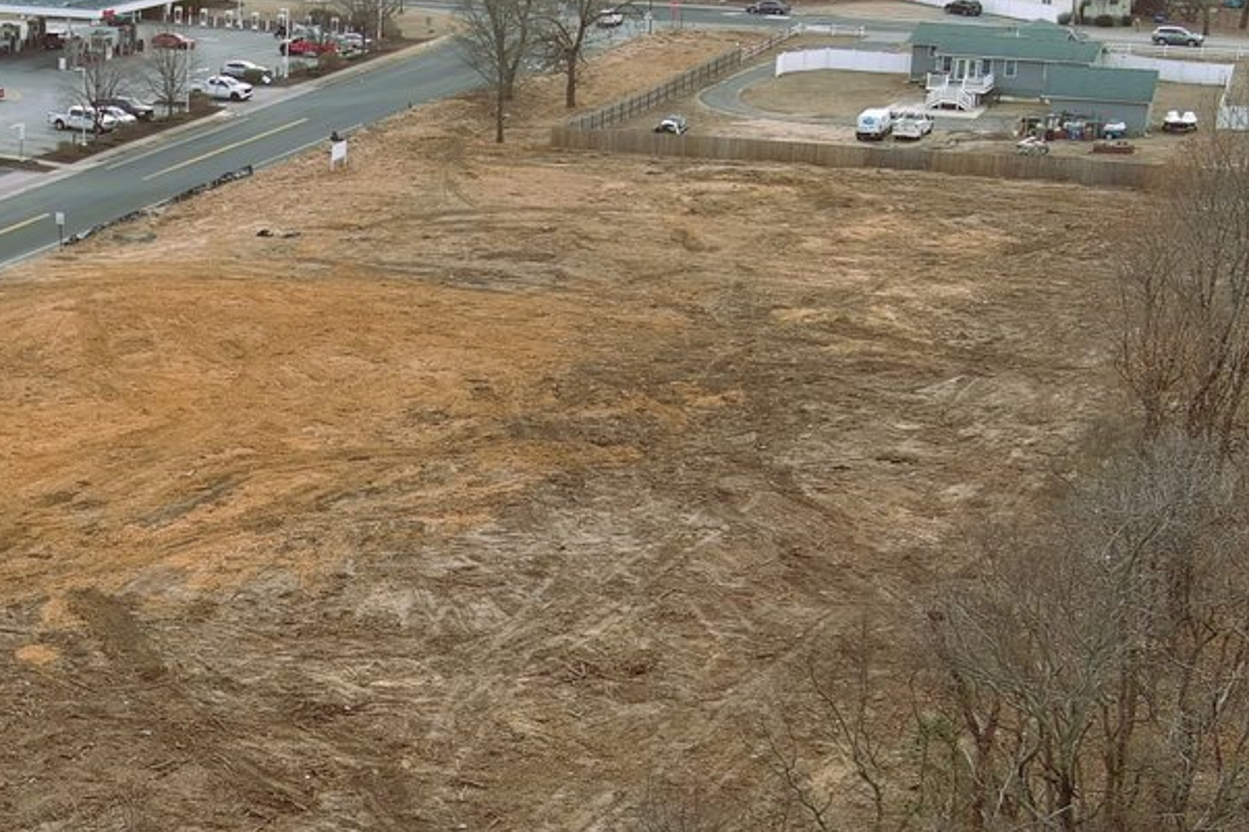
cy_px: 520
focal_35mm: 82
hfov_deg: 23.7
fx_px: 2844
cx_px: -3
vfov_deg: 16.6
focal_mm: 10.57
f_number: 2.8
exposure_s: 1/640
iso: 100
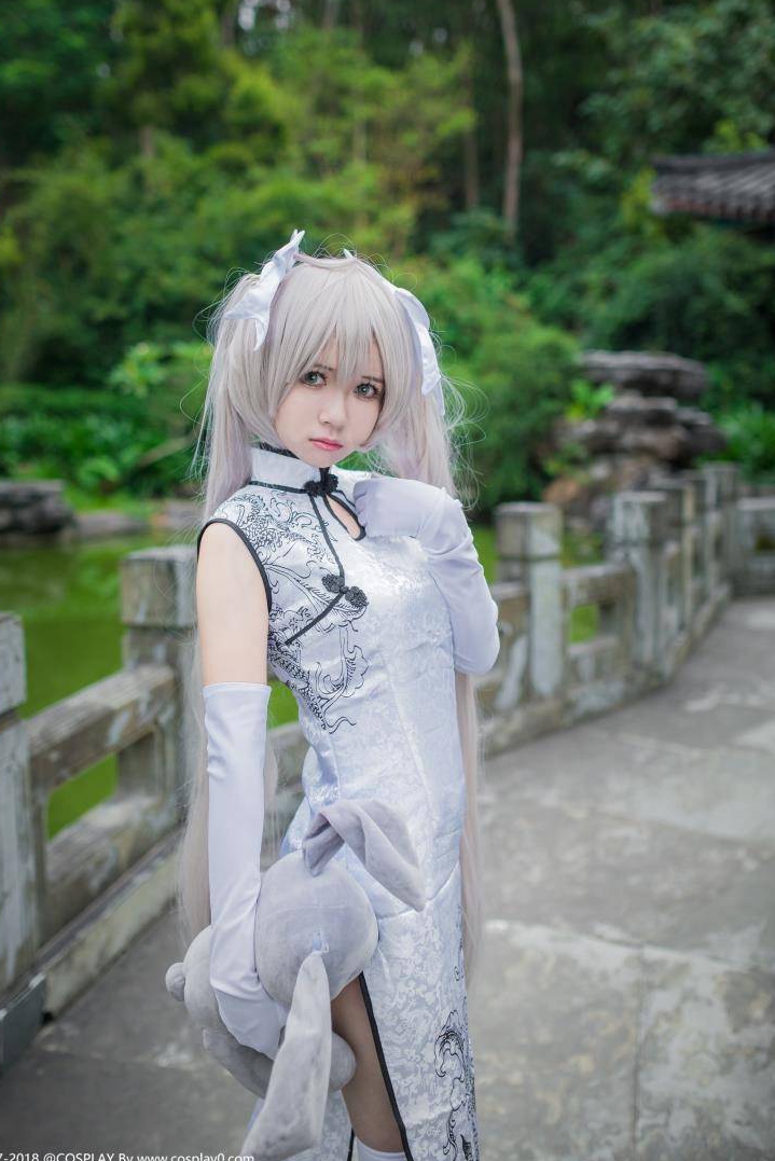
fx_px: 1258
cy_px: 535
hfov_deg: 34.2
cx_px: 348
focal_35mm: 39
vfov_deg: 49.5
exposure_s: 1/250
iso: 400
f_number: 2.2
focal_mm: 35
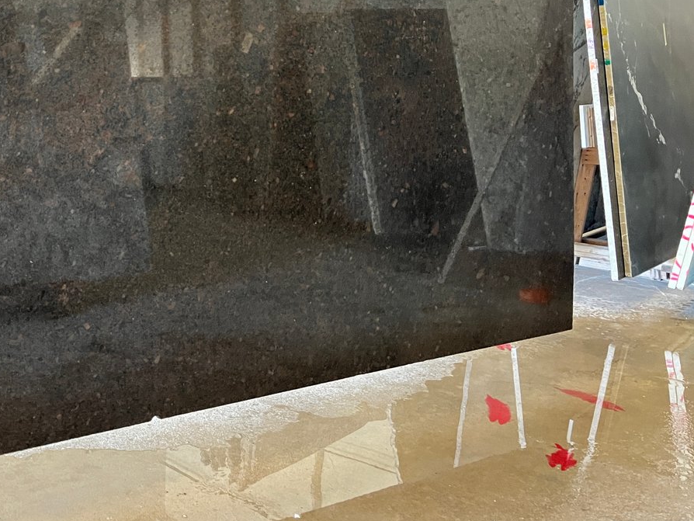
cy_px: 108
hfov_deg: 40.6
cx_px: 110
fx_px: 882
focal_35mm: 44
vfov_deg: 32.1
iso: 500
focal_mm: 5.1
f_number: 1.6
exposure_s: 1/40
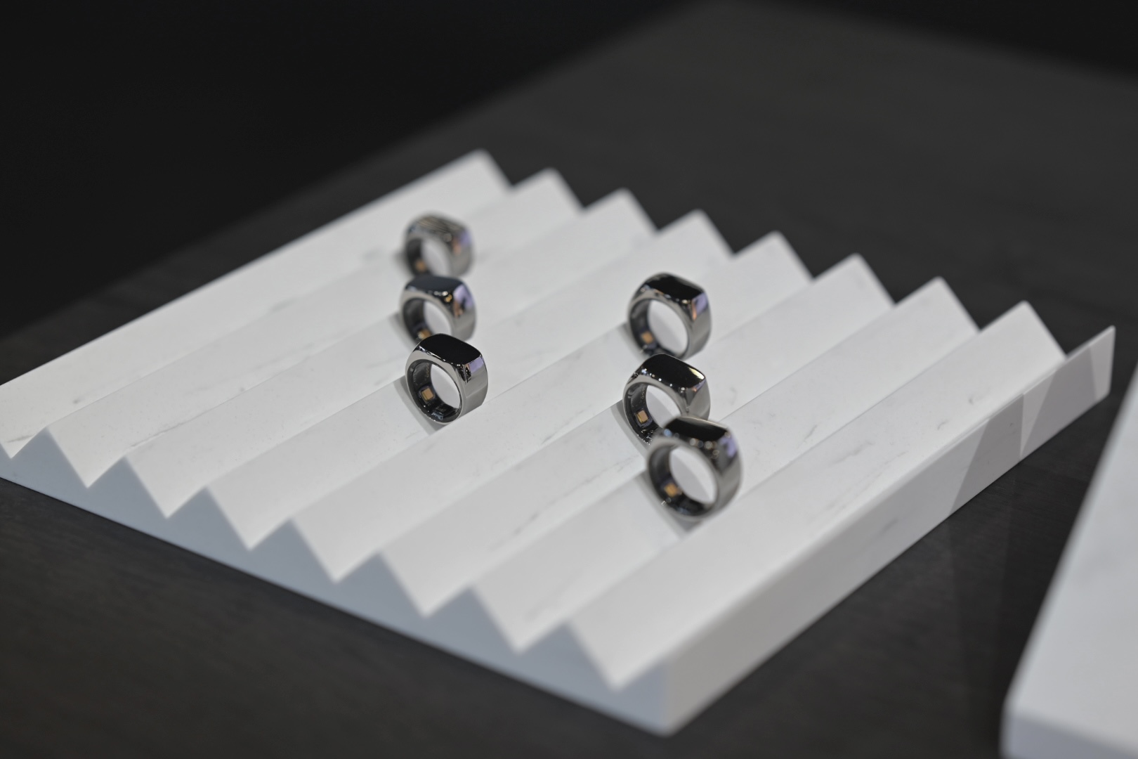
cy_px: 380
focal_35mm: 85
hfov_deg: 23.9
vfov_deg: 16.1
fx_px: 2687
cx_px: 569
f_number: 2.8
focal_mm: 85
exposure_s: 1/250
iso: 400
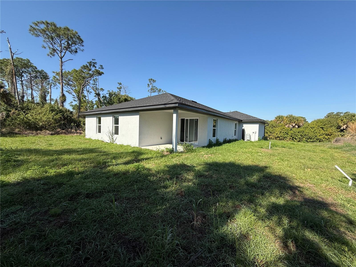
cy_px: 134
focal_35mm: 14
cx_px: 178
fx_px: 144
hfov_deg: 102.1
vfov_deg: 85.7
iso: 50
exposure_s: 1/1464
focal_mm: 2.22
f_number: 2.2
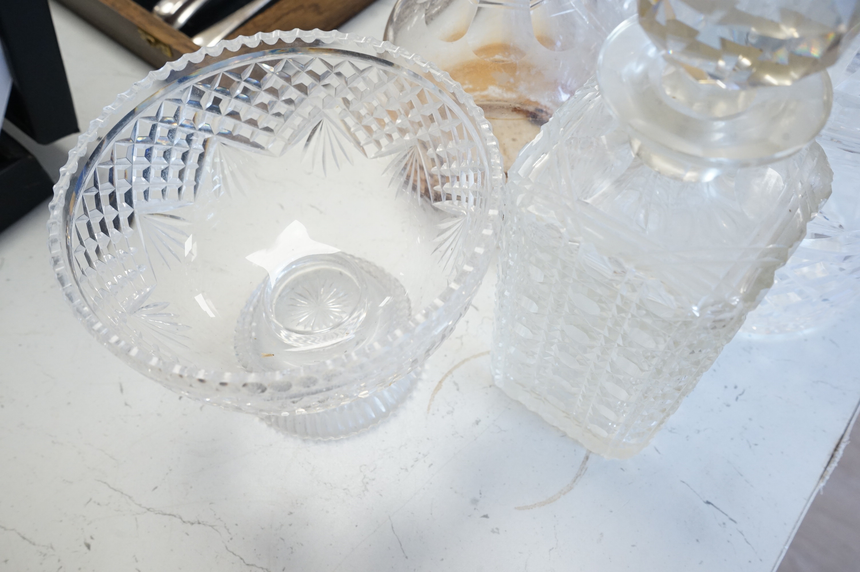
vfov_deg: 46.3
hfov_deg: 65.5
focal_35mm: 28
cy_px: 286
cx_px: 430
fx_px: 668
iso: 2500
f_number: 9
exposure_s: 1/100
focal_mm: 28
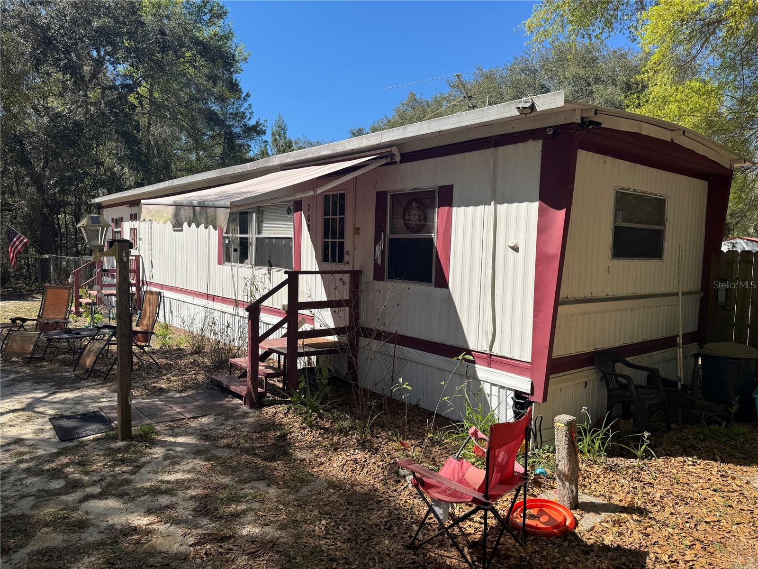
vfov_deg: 56.8
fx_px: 526
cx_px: 379
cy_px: 284
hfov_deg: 71.6
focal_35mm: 24
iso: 80
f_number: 1.78
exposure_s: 1/3096
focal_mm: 6.76
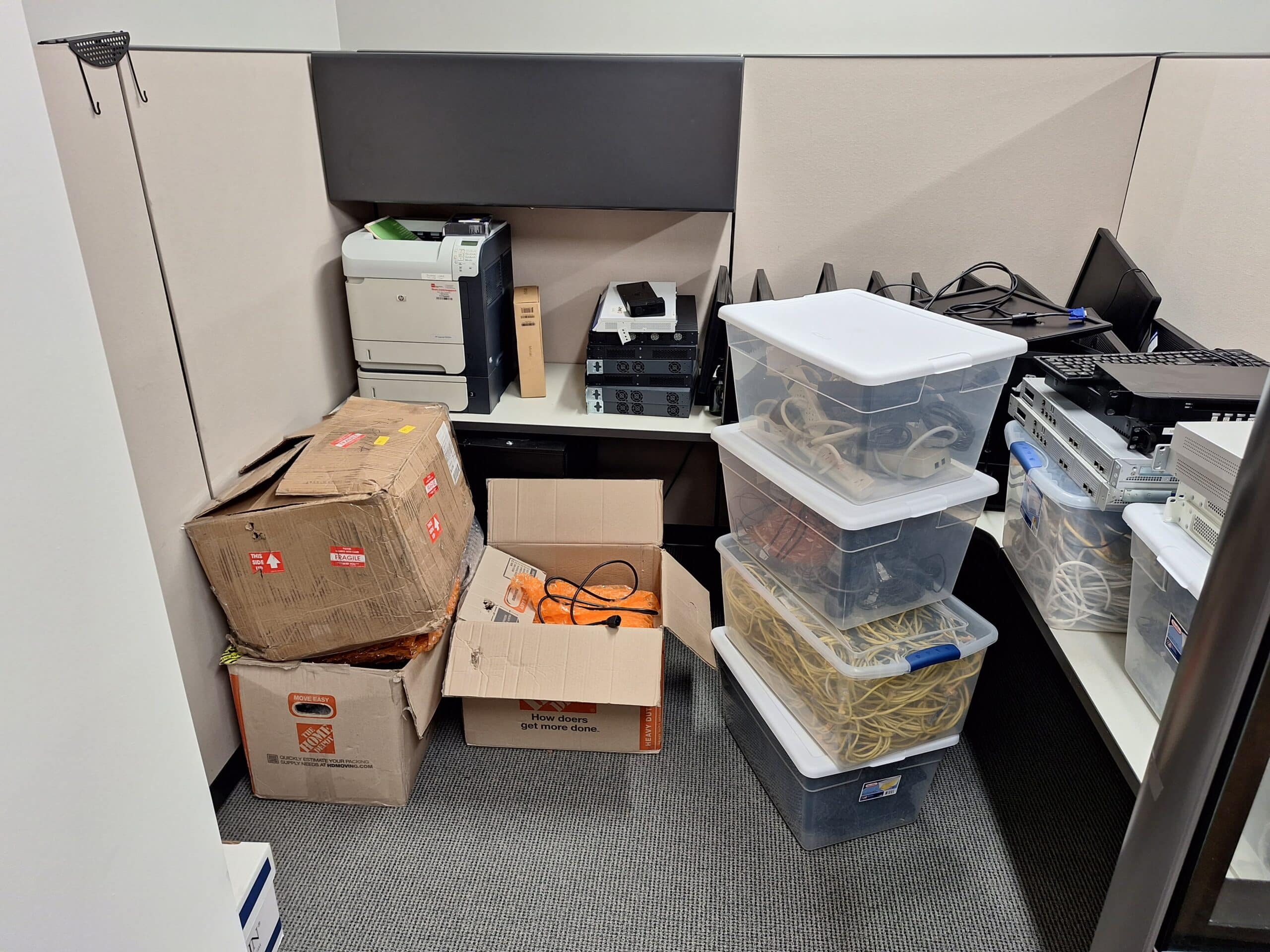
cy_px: 476
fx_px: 844
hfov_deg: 73.9
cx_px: 635
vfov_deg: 58.9
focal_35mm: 23
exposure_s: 1/40
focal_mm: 5.54
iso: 80
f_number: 1.8
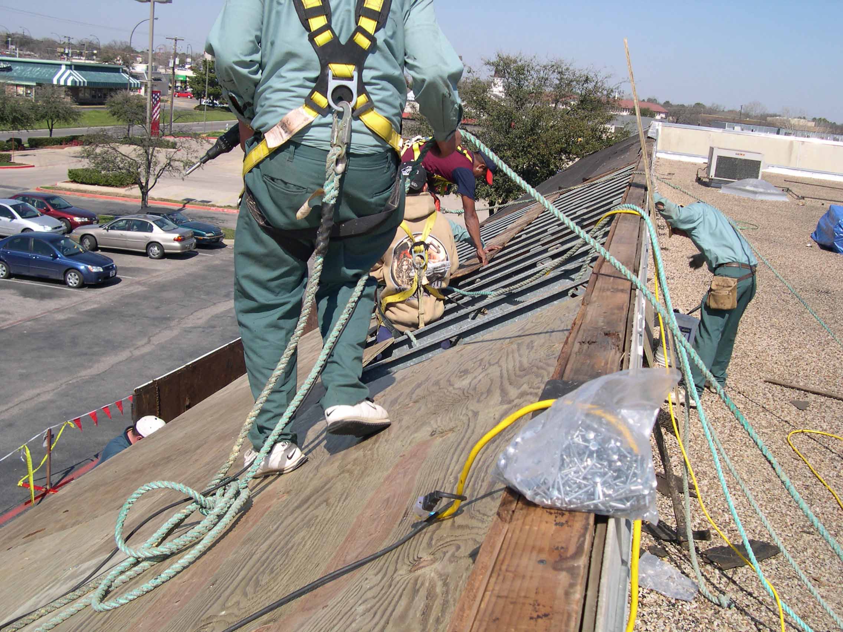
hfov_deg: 49.0
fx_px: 925
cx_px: 422
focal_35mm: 38
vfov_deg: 37.7
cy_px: 316
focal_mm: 8
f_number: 7.6
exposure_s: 1/202
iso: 100
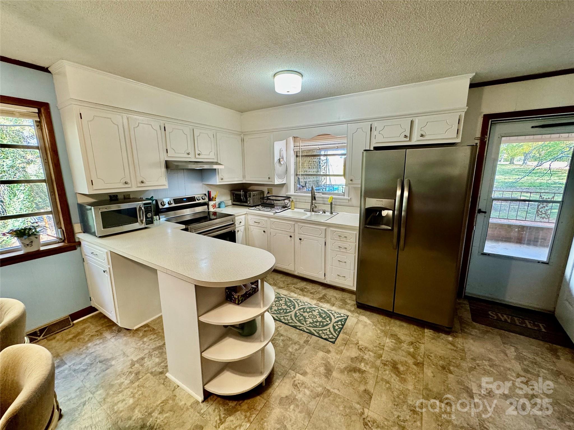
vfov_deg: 85.7
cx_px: 287
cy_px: 215
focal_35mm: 14
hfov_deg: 102.1
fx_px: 232
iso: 200
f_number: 2.2
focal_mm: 2.22
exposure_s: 1/60
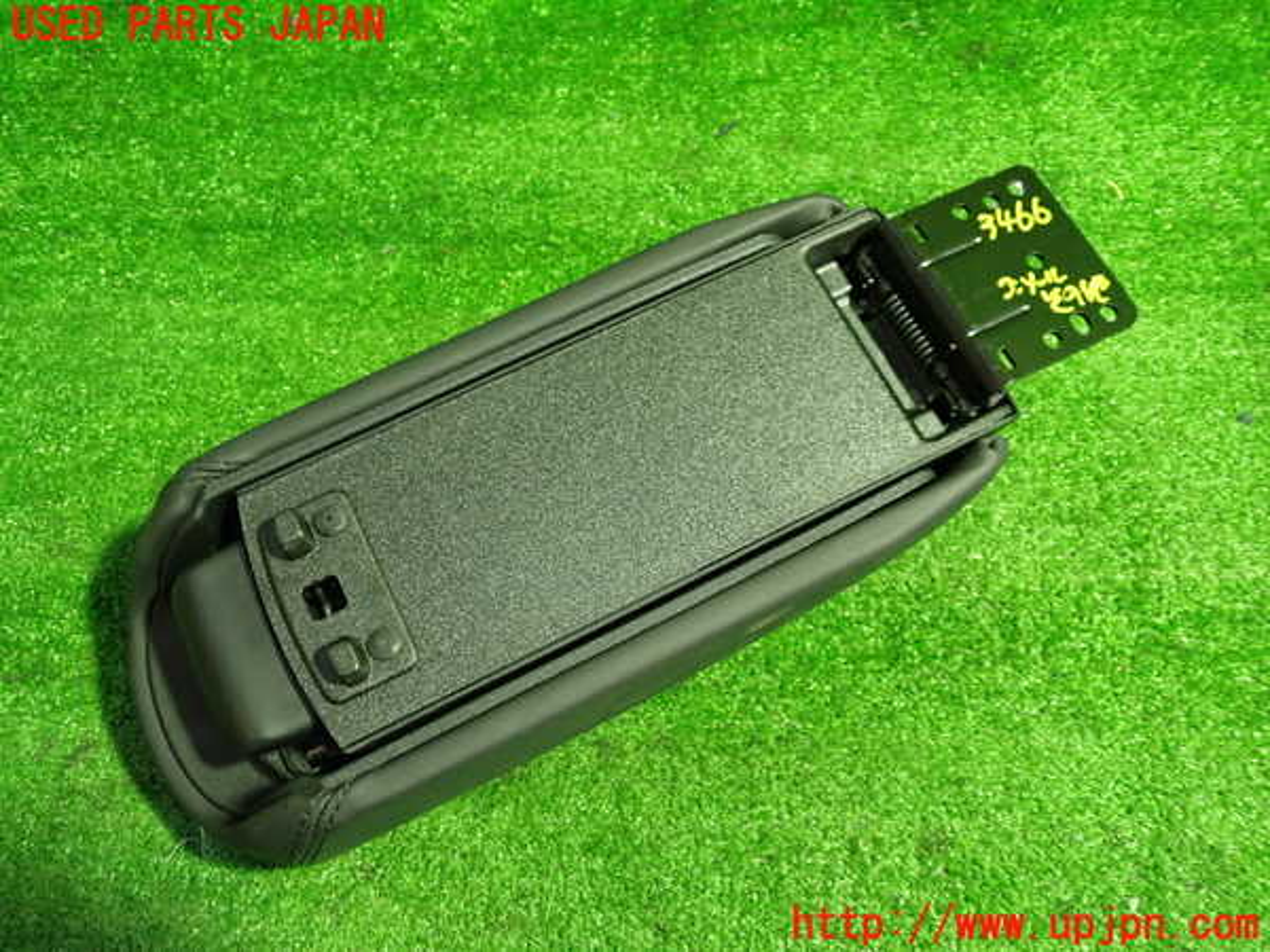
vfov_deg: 46.8
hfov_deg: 60.0
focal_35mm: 30
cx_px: 635
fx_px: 1101
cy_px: 476
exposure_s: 1/30
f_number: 2.3
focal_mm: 5.4
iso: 500
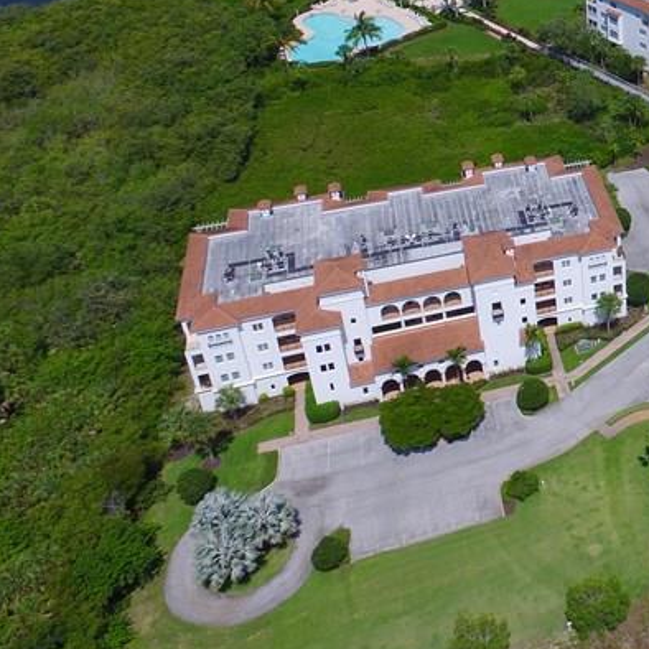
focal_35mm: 46
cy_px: 86
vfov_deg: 35.0
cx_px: 774
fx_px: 976
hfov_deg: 31.1
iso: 100
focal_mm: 3.61
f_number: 2.8
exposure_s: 1/1546
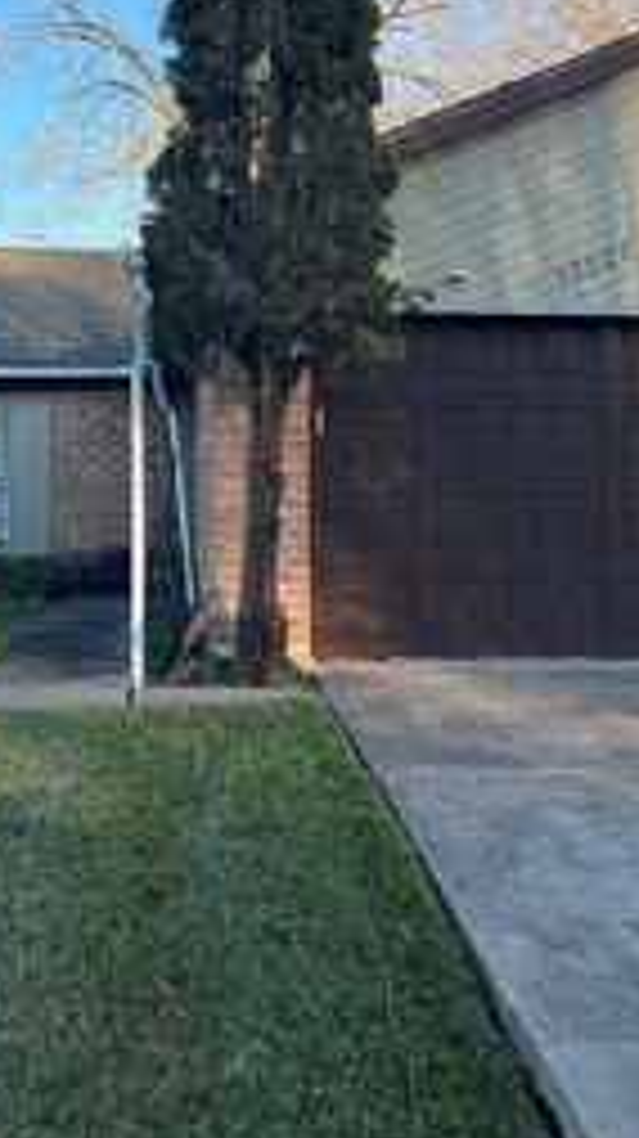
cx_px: 342
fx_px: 1690
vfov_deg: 36.9
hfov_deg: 21.4
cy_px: 385
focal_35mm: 56
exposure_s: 1/1058
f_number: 1.5
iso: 50
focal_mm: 5.7
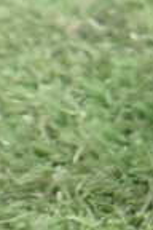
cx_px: 411
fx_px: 829
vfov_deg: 15.5
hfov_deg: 9.1
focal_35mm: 130
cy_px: 14
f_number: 2.3
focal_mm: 5.4
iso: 1000
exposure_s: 1/30
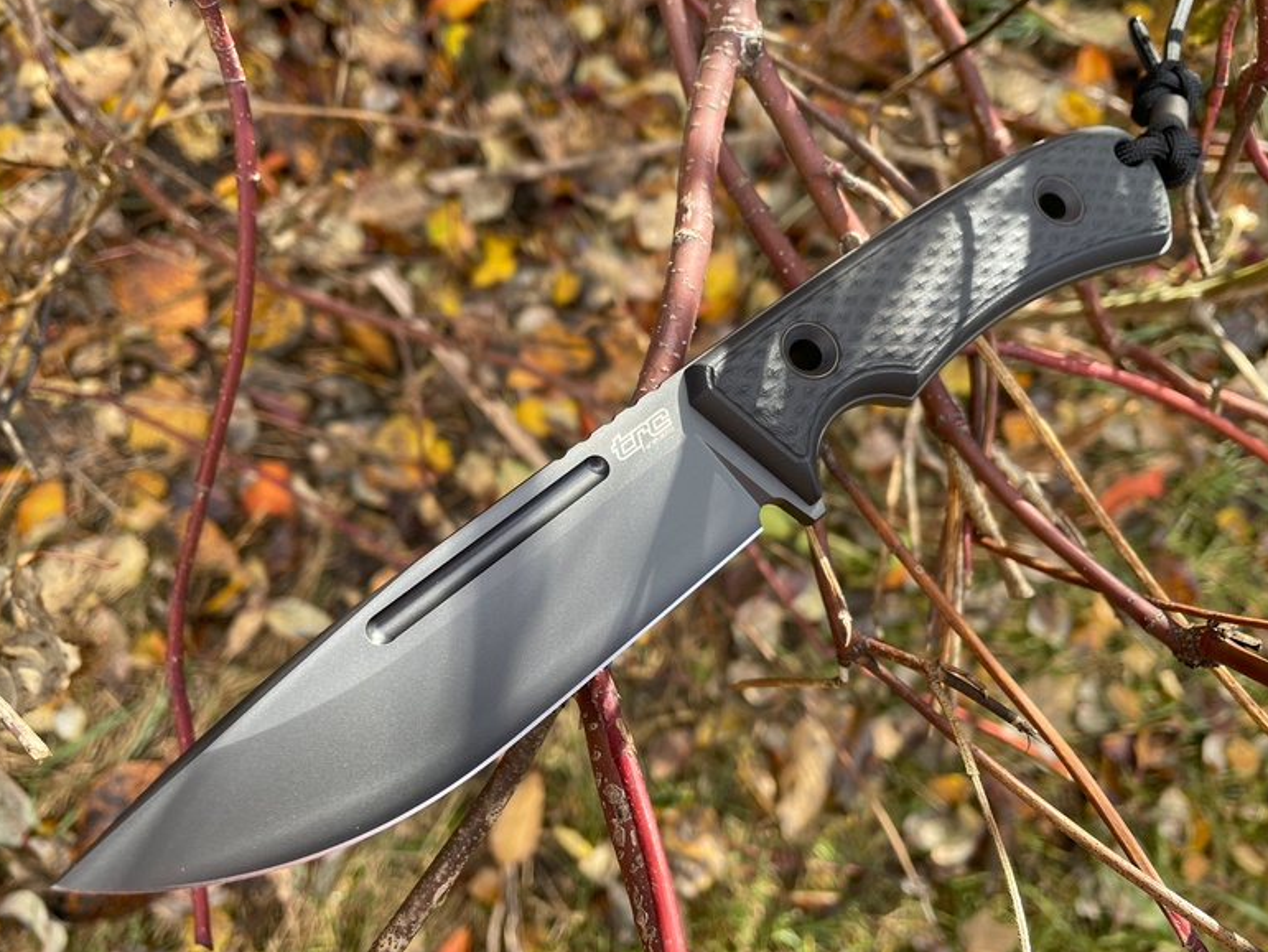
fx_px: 989
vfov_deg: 51.4
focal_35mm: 27
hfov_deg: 65.3
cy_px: 486
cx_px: 622
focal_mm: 4.2
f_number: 1.6
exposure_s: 1/123
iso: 32
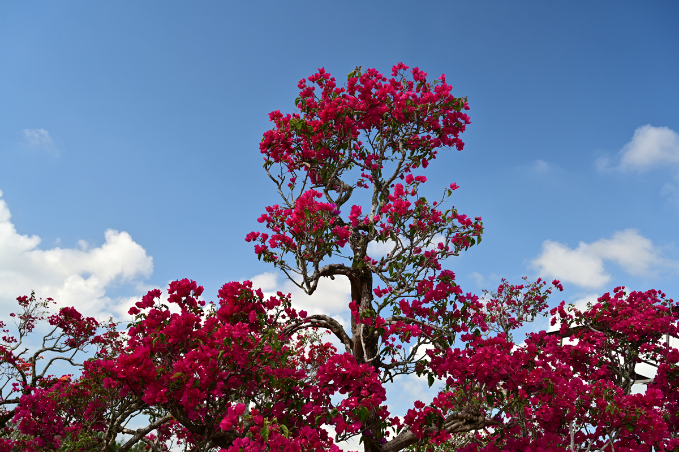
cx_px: 340
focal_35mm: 36
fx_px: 679
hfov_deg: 53.1
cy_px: 226
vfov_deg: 36.9
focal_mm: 36
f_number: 8
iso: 220
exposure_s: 1/160
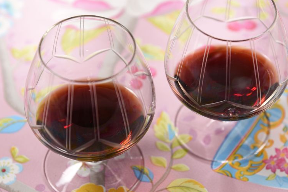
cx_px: 169
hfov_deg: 12.4
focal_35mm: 165
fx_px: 1320
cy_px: 88
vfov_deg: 8.3
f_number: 5.6
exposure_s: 1/60
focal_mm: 120
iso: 100
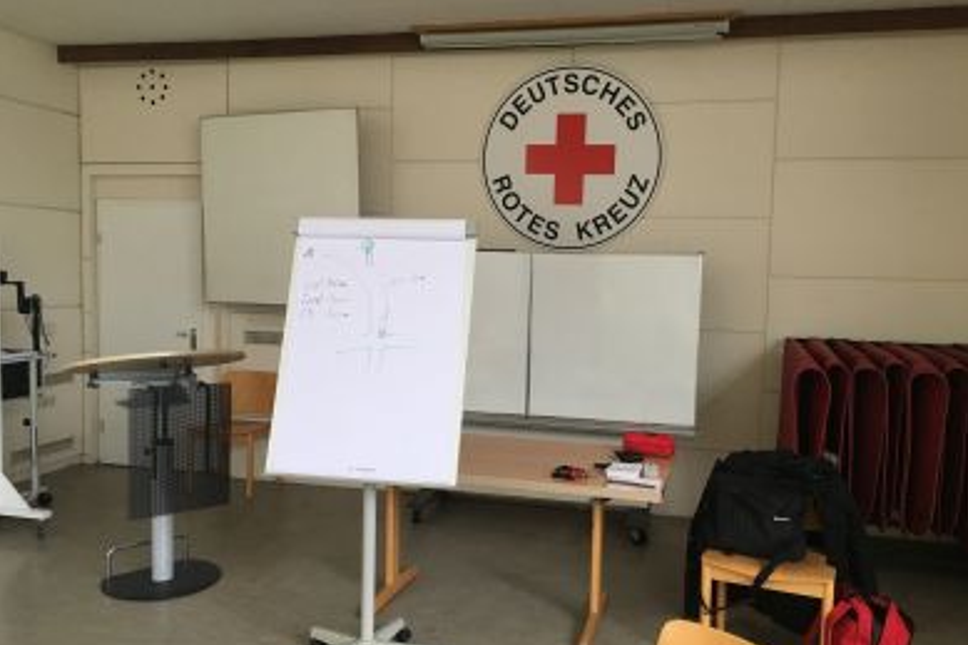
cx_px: 495
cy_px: 329
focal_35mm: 31
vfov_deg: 42.3
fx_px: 833
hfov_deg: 60.3
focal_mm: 4.15
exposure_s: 1/33
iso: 64
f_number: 2.2
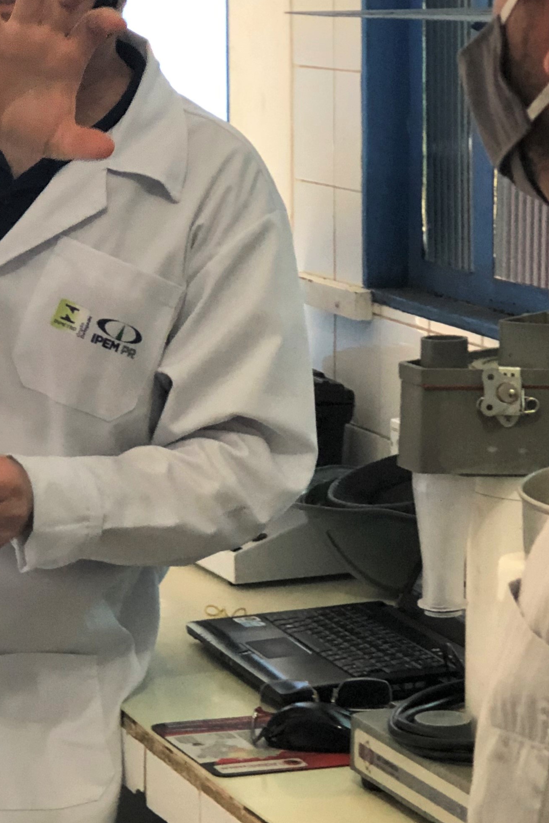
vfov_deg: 16.8
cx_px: 370
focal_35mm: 122
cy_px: 529
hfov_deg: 11.2
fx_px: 2791
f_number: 2.8
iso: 200
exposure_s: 1/30
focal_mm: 6.6
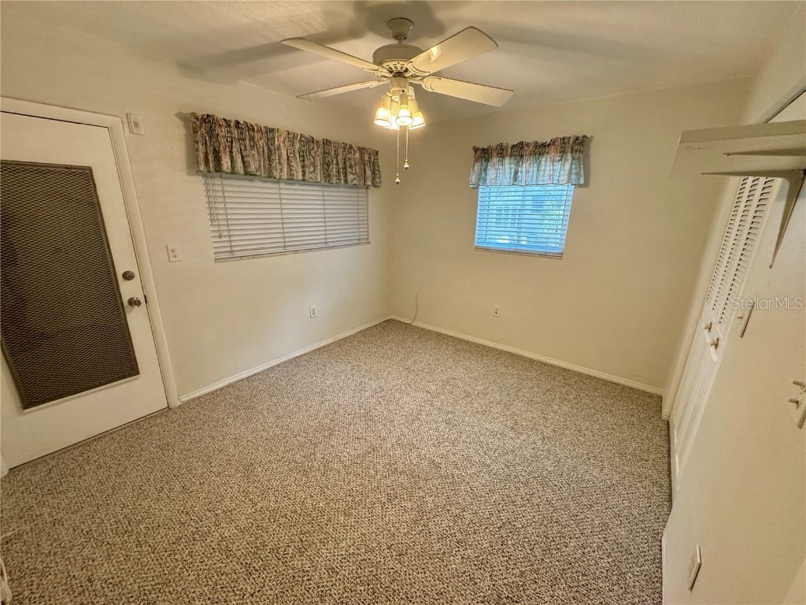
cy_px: 302
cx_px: 403
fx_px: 326
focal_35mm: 14
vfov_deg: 85.7
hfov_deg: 102.1
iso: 320
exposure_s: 1/120
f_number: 2.2
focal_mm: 2.22
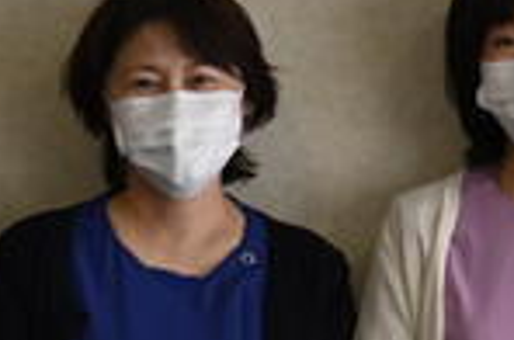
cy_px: 284
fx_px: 2607
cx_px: 542
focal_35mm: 183
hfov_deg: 11.1
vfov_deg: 7.5
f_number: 1.8
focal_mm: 30
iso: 100
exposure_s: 1/250
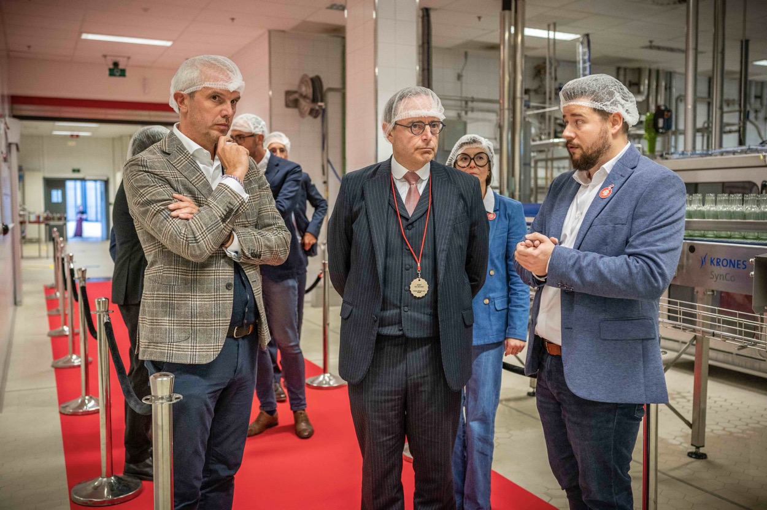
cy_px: 255
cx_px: 384
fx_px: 745
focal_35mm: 35
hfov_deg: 54.5
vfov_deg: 37.8
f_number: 2.8
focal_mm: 35
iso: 4000
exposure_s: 1/800
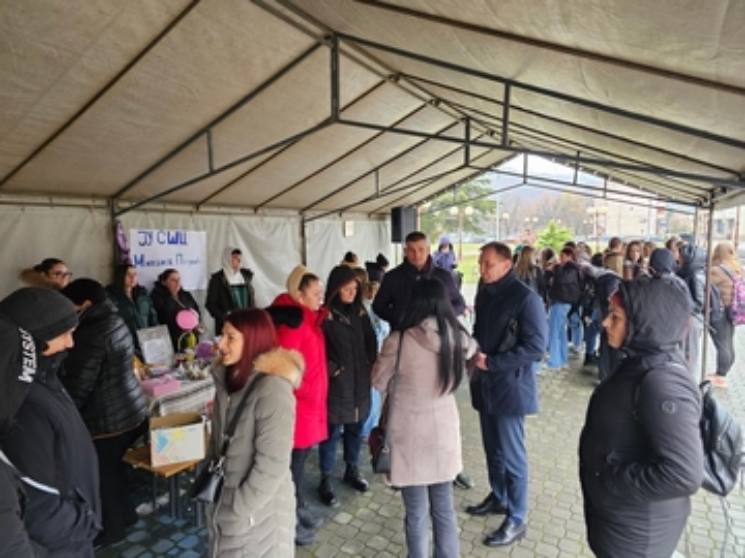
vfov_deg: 58.9
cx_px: 372
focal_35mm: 23
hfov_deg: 73.9
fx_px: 495
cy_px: 279
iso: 250
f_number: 1.7
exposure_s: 1/100
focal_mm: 6.3
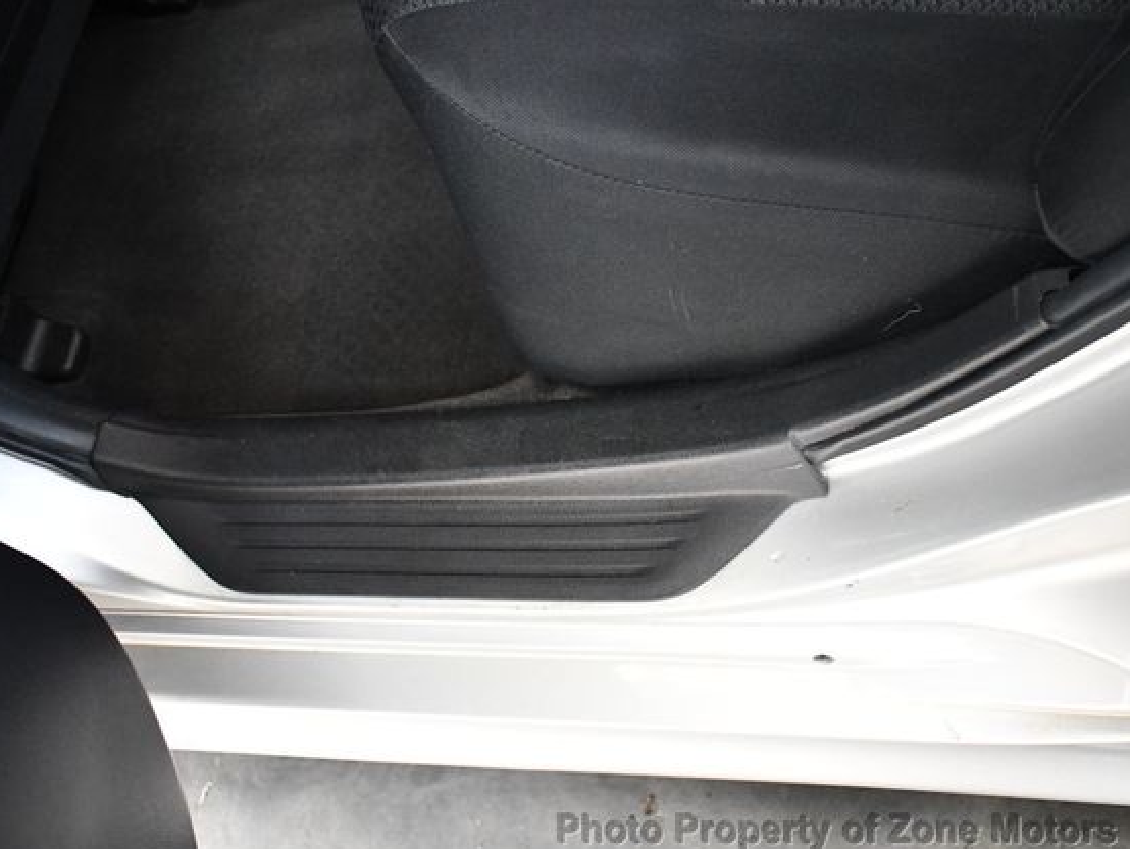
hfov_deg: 46.8
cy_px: 433
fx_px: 1306
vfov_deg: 36.0
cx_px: 532
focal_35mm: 40
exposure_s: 1/100
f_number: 3.5
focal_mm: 18
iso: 3200
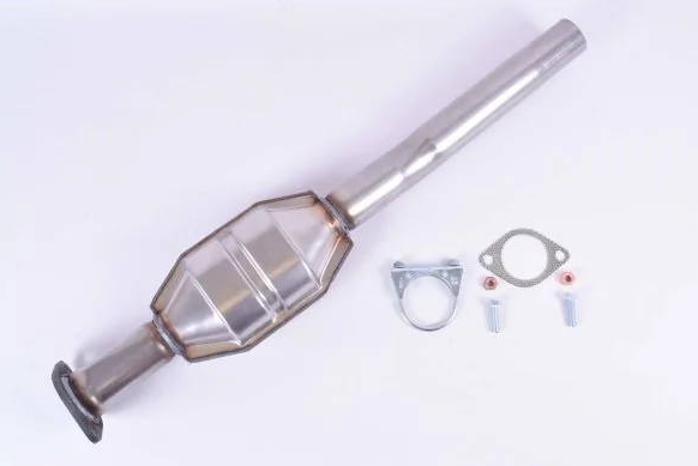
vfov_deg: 34.7
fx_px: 747
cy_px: 232
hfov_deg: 50.1
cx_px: 355
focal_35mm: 39
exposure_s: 1/60
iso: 400
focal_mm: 25
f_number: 16
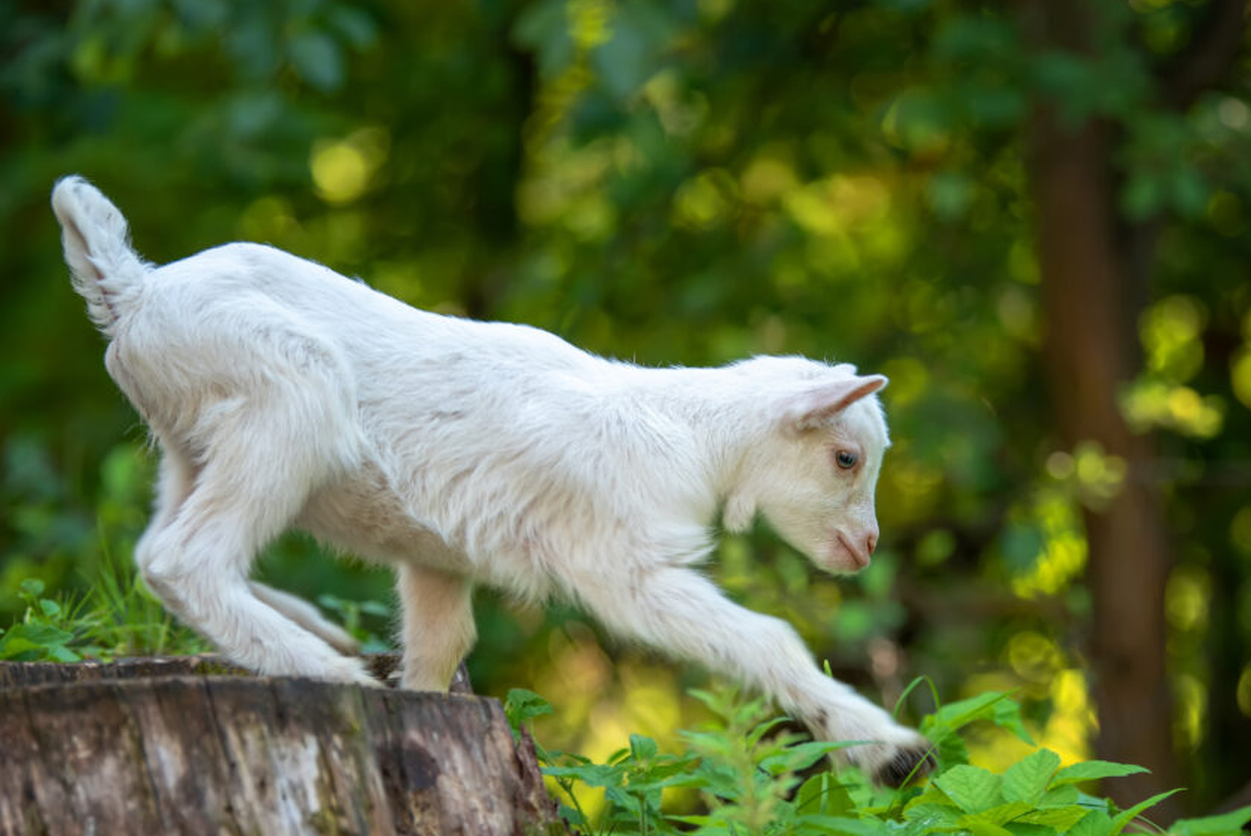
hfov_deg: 11.8
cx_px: 774
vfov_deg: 7.9
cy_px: 456
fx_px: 6050
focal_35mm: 174
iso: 200
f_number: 3.2
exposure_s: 1/200
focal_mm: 122
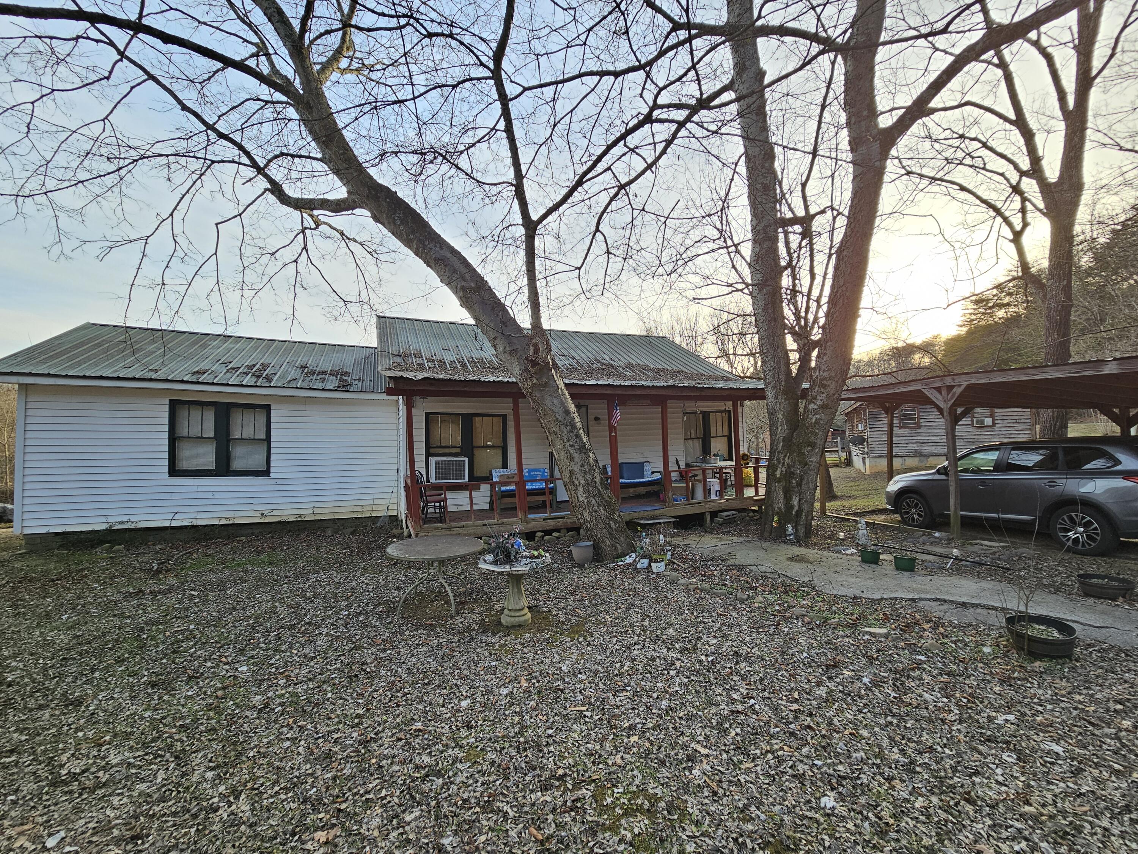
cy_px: 427
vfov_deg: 89.9
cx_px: 569
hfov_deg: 106.2
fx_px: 427
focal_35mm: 13
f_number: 2.2
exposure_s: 1/132
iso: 50
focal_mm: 2.2
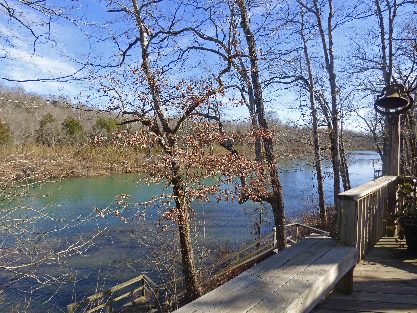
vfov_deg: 66.0
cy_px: 156
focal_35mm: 20
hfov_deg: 81.7
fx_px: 241
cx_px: 208
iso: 100
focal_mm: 3.58
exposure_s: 1/800
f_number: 2.8
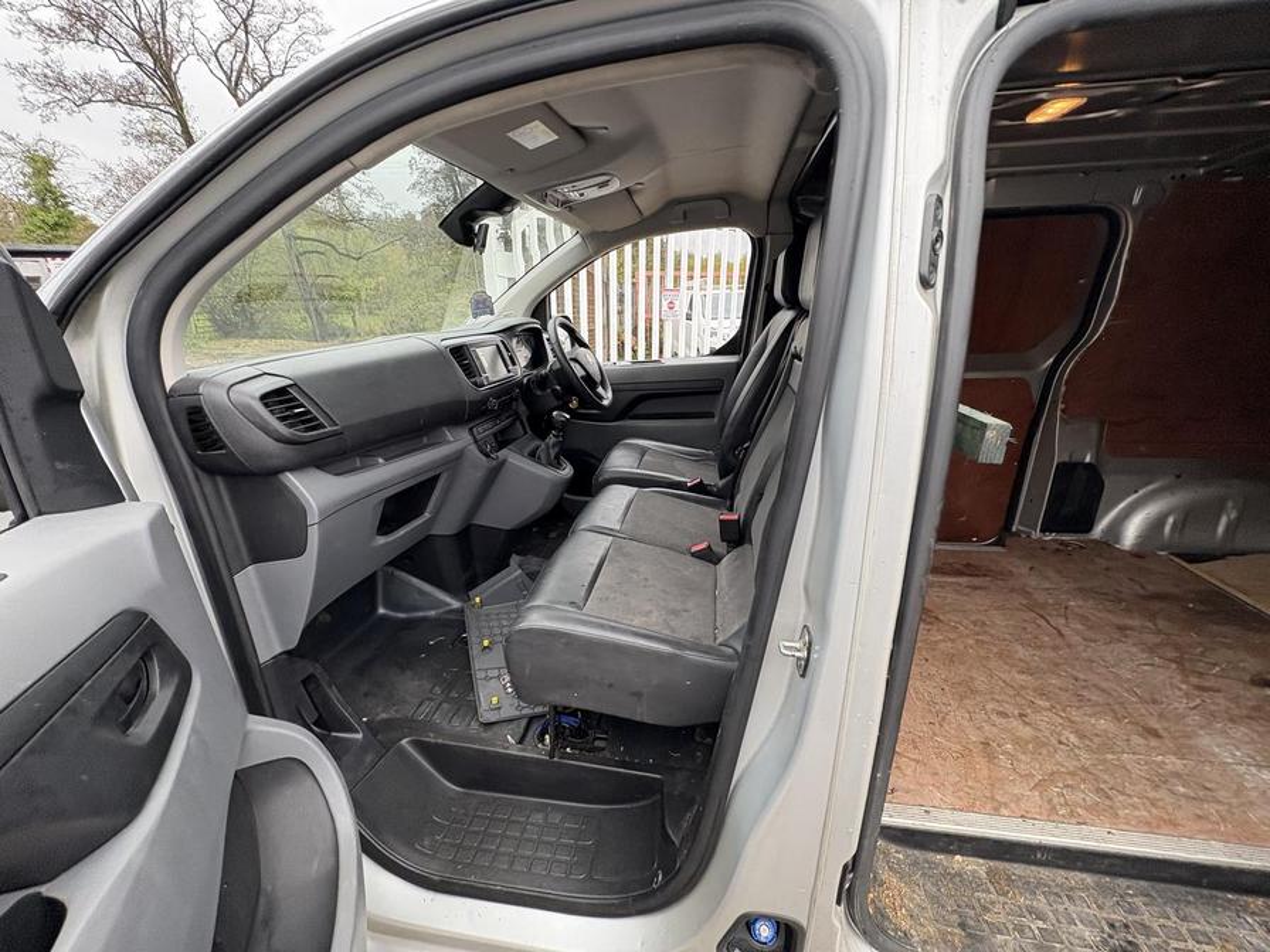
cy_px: 476
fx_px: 514
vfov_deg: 85.7
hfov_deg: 102.1
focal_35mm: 14
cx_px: 635
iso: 100
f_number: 2.2
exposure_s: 1/99
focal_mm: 2.22
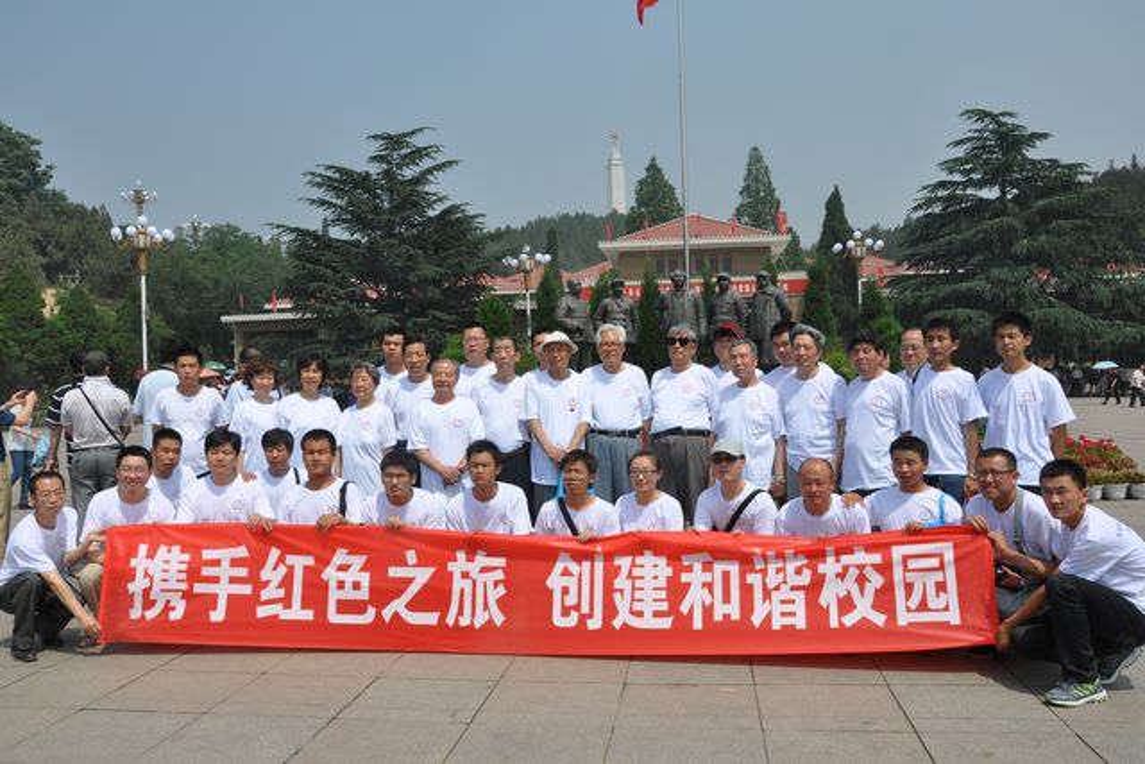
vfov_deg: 41.7
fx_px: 1002
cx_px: 572
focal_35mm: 32
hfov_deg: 59.5
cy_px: 382
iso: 200
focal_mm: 21
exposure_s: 1/500
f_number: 11
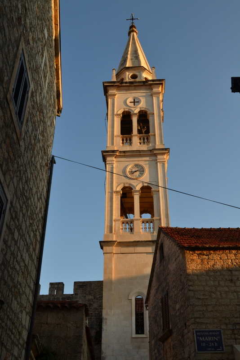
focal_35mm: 36
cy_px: 180
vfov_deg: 53.1
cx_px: 120
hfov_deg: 36.9
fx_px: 360
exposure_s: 1/200
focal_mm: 24
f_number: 10
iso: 400
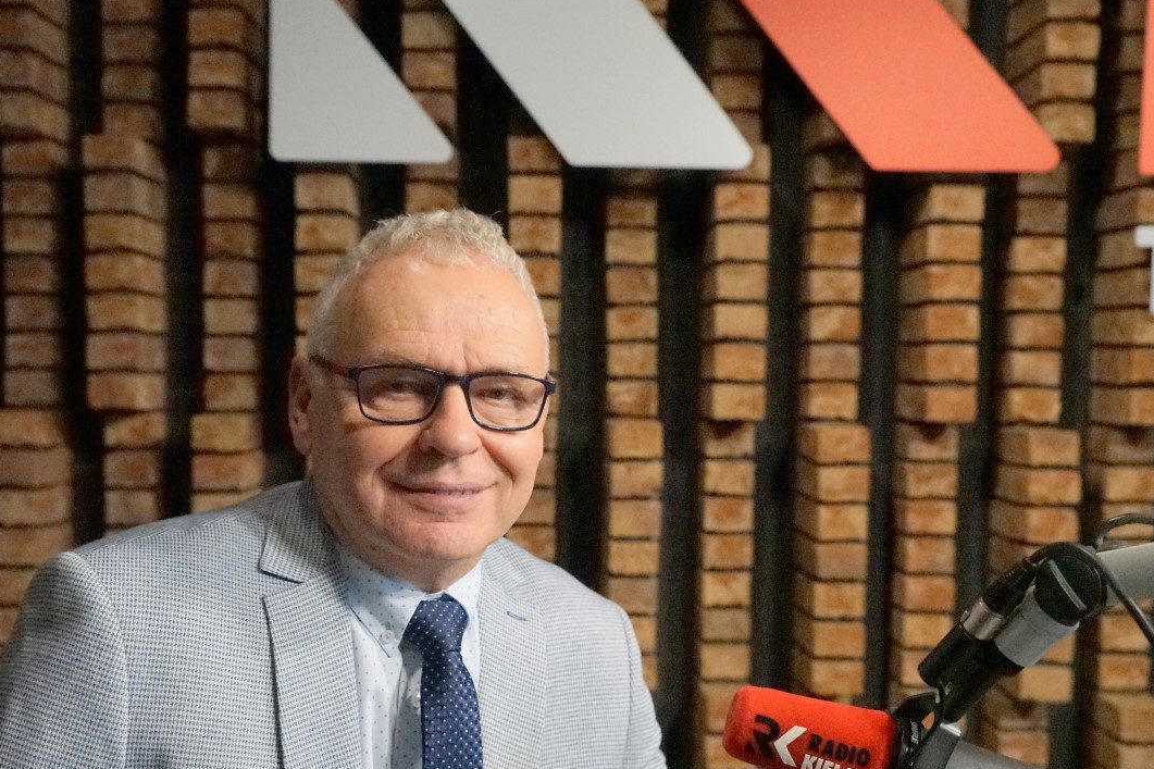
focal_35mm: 41
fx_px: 1314
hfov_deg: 47.4
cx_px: 534
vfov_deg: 32.4
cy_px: 487
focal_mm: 29
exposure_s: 1/1000
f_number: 4
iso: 10000
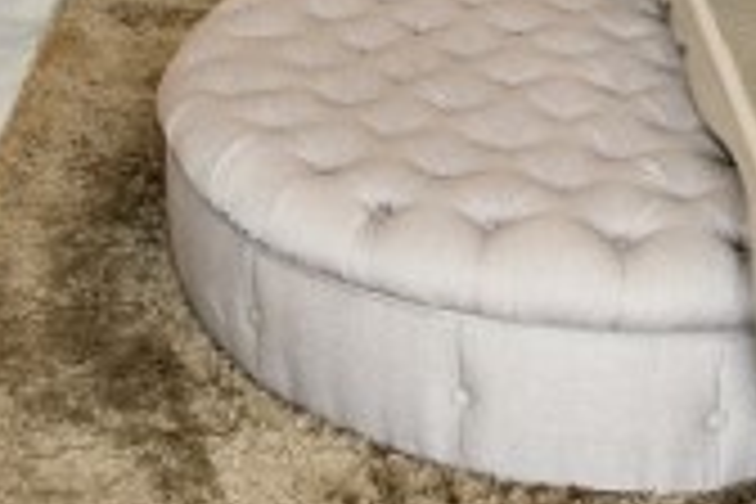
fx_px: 1680
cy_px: -634
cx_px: 238
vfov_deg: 13.4
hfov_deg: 25.2
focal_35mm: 80
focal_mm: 14
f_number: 14
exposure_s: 1/5
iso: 400
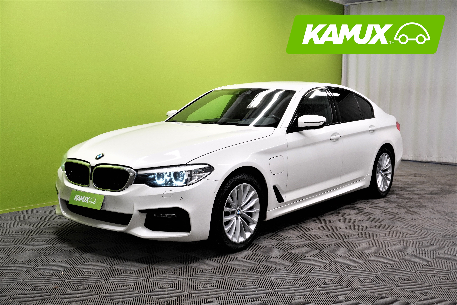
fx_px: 495
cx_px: 228
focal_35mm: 39
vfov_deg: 34.2
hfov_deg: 49.6
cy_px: 152
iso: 320
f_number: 7.1
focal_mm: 26
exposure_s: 1/20
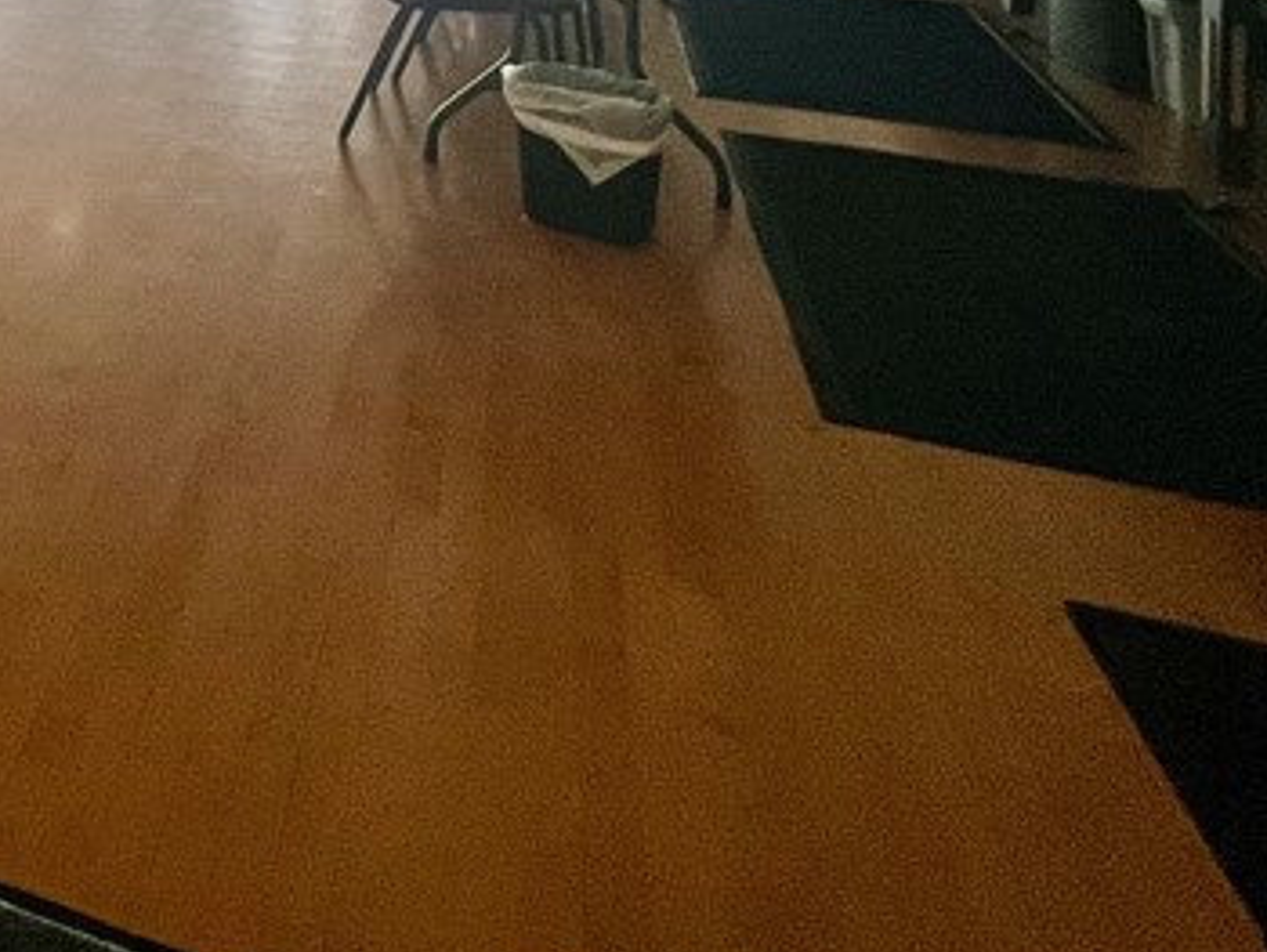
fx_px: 1392
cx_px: -206
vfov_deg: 29.2
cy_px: -337
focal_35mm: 38
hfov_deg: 38.2
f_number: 1.8
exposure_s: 1/60
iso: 160
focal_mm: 1.57
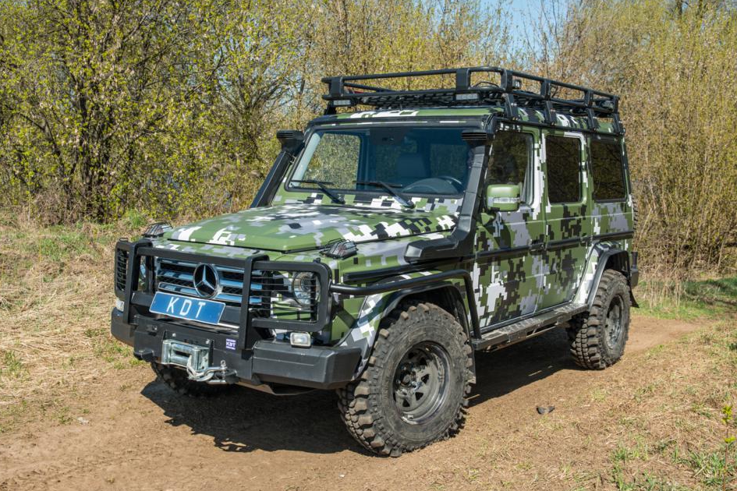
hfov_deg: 49.5
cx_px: 351
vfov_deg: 34.2
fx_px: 798
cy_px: 249
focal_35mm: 39
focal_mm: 36
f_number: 9
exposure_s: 1/320
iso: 200
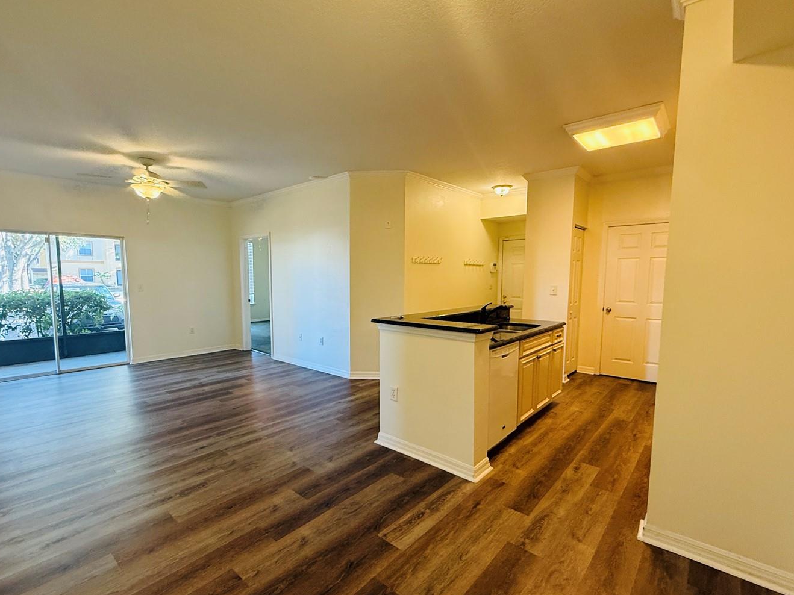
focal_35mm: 17
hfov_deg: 90.9
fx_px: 390
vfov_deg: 74.7
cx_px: 370
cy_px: 313
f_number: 2.2
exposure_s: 1/60
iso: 250
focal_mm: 2.22
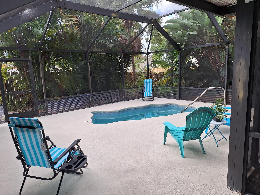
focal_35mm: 23
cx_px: 130
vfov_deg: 58.9
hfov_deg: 73.9
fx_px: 173
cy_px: 98
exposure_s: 1/336
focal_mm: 5.54
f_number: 1.8
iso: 40
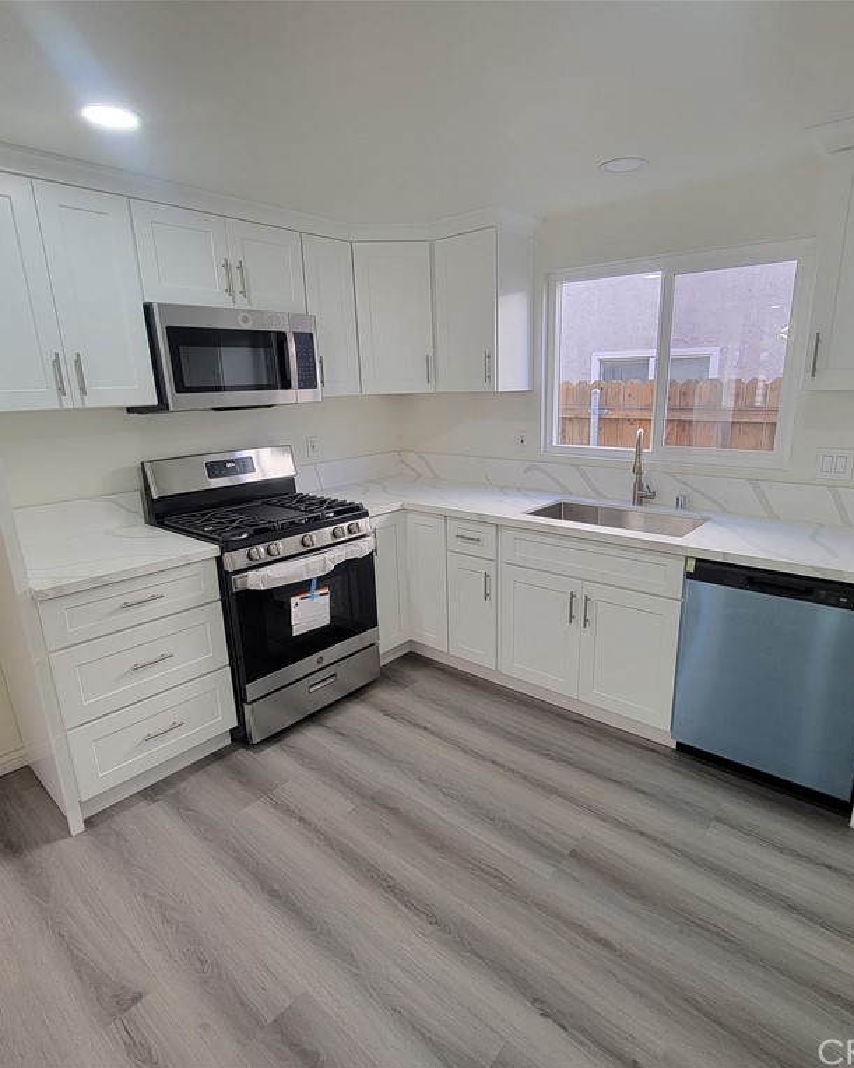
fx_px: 537
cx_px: 447
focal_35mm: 17
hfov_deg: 76.9
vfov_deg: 89.6
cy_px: 535
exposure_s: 1/60
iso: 100
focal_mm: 2.2
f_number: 2.2
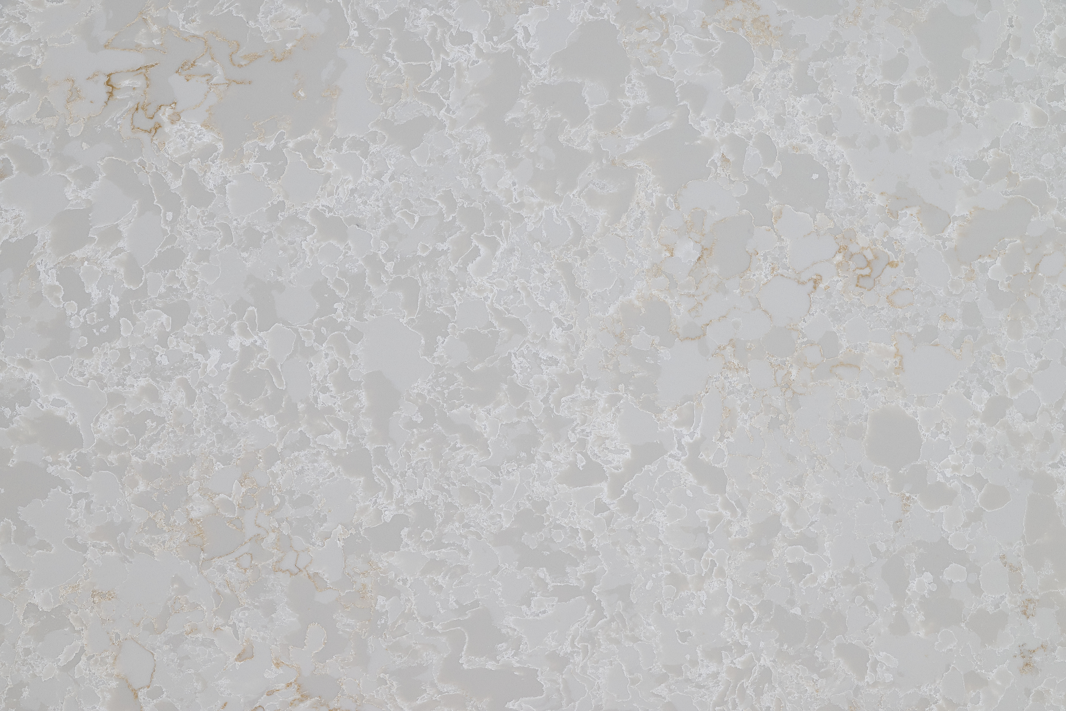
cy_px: 356
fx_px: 3318
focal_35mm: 112
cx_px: 533
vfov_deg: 12.2
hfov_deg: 18.3
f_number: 13
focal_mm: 112
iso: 500
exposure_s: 1/200
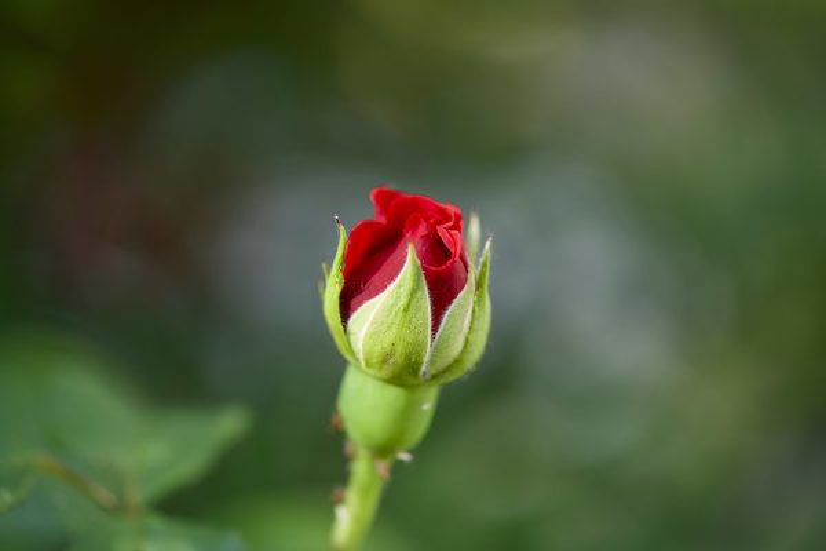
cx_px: 413
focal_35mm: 90
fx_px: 2065
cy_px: 276
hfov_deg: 22.6
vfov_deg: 15.2
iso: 125
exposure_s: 1/400
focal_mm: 90
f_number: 2.8
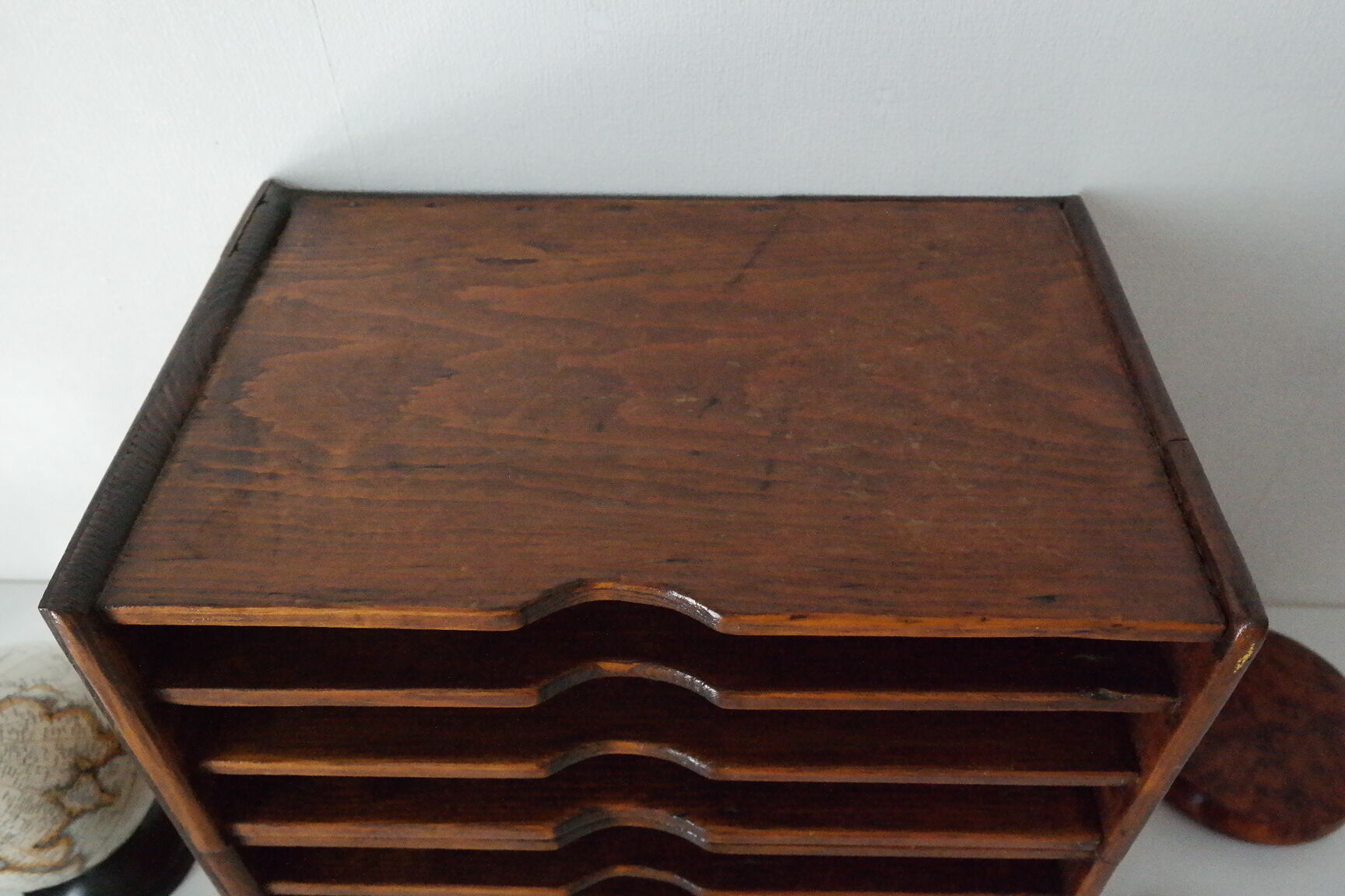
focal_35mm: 30
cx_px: 672
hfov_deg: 61.9
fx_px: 1121
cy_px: 448
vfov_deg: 43.6
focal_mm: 20
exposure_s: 1/50
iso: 6400
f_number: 5.6
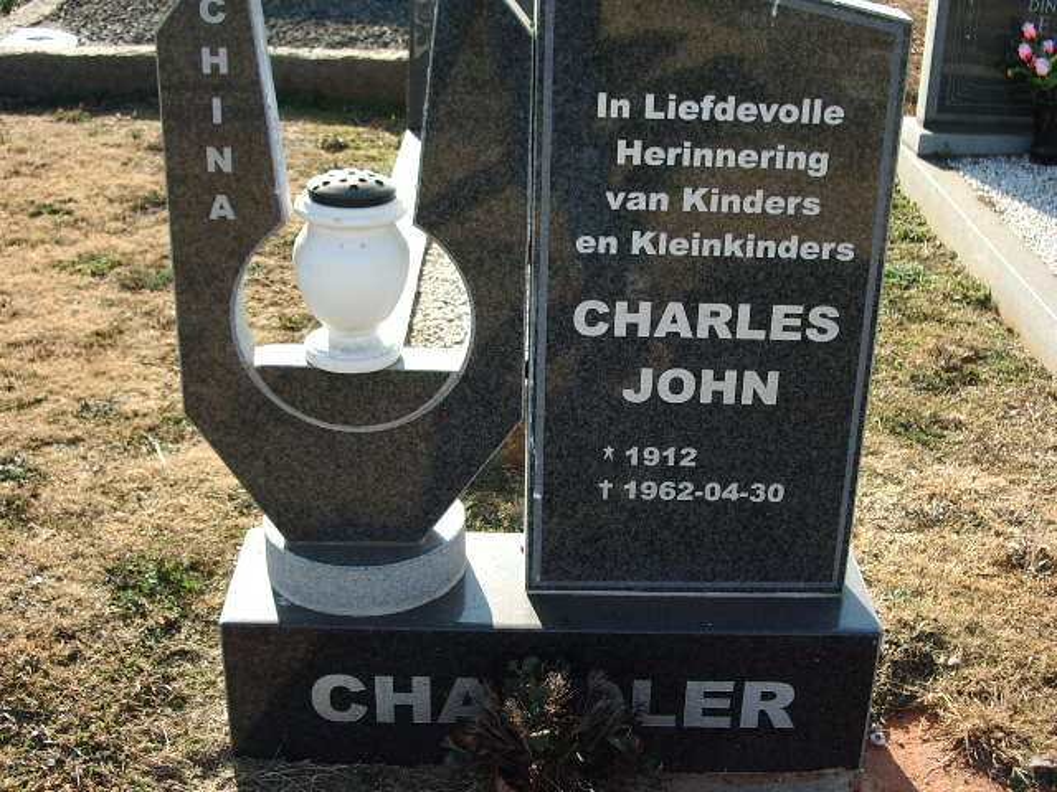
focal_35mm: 49
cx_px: 528
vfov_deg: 29.7
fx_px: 1496
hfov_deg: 38.9
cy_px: 396
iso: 50
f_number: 3.1
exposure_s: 1/200
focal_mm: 8.2
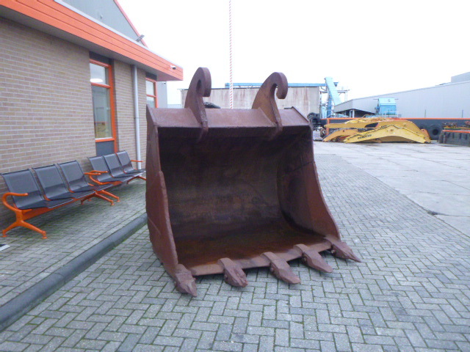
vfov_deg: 54.9
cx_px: 235
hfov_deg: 69.4
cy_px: 176
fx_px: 339
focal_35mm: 25
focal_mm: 4.5
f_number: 3.9
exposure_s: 1/30
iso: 400
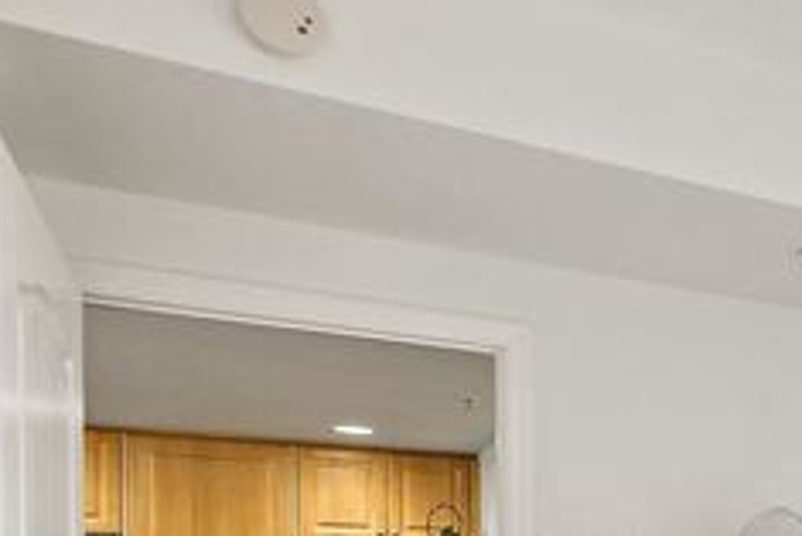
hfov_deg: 32.0
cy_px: 618
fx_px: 1103
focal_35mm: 50
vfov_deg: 25.0
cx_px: 1002
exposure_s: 1/80
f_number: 4
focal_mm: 16.5
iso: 1600
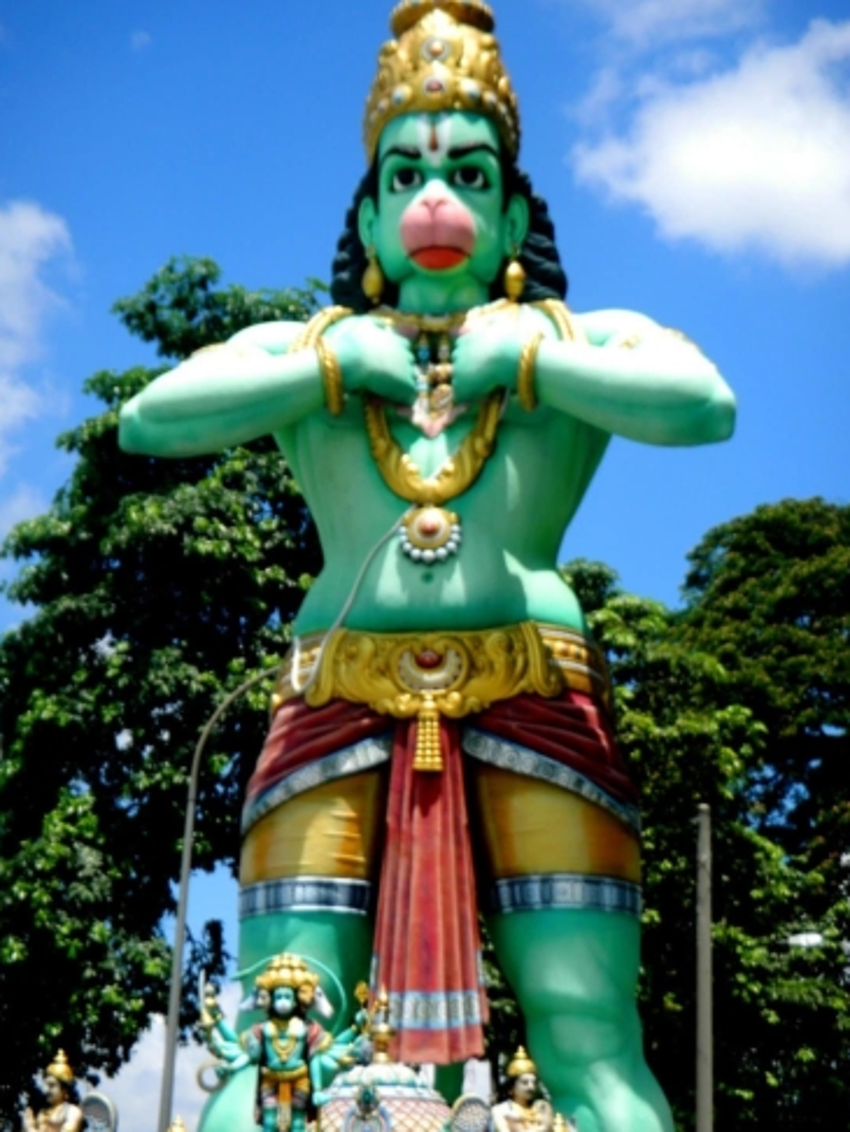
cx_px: 431
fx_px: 2977
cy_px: 600
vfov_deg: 21.5
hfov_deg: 16.3
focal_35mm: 91
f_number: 4.8
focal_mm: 14.9
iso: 113
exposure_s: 1/460
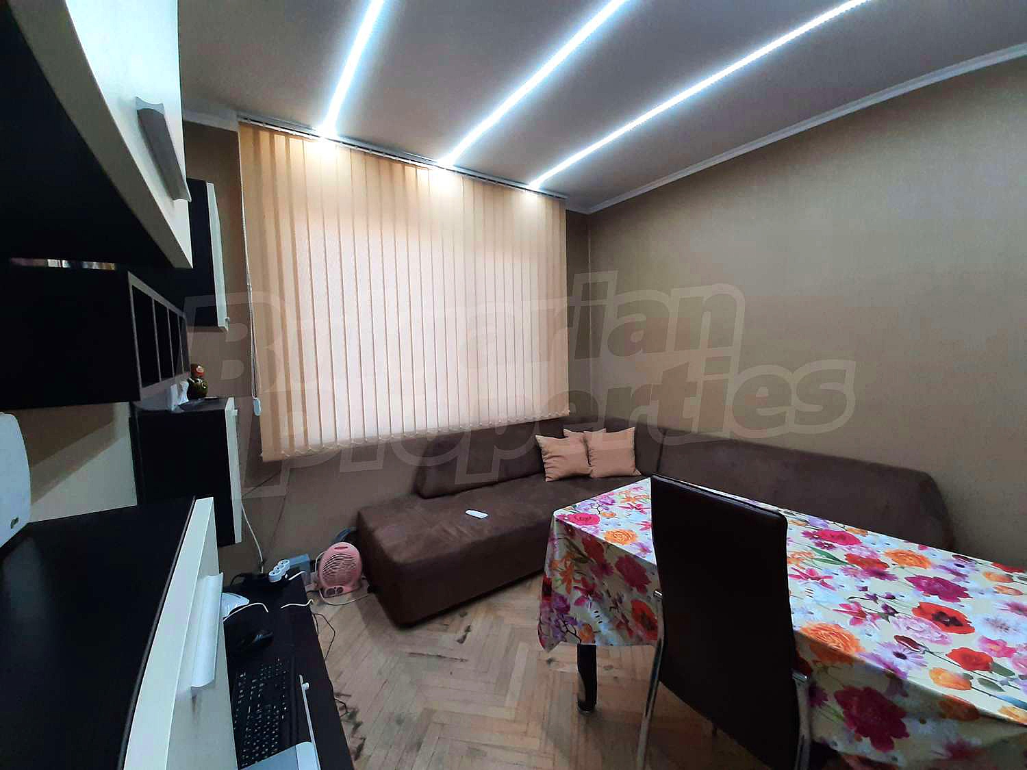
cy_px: 385
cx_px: 514
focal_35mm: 13
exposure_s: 1/50
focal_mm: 1.42
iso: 200
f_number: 2.2
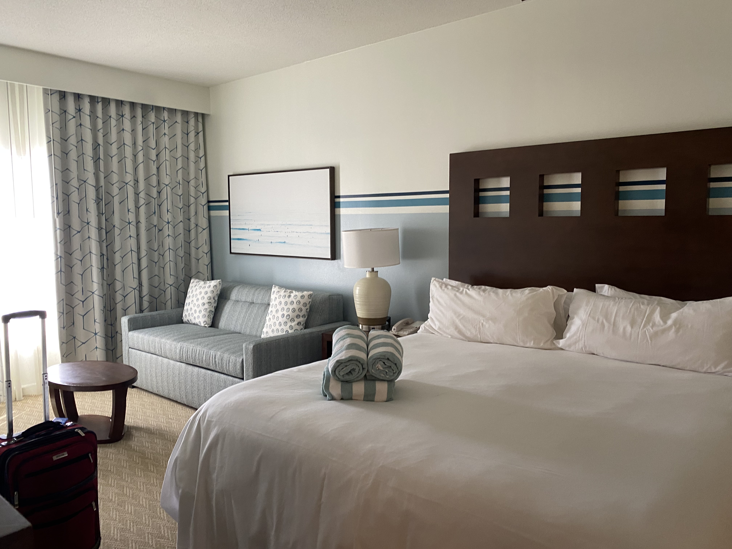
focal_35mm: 26
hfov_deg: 67.3
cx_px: 366
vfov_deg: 53.1
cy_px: 274
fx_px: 550
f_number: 1.8
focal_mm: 4.25
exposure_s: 1/60
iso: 125
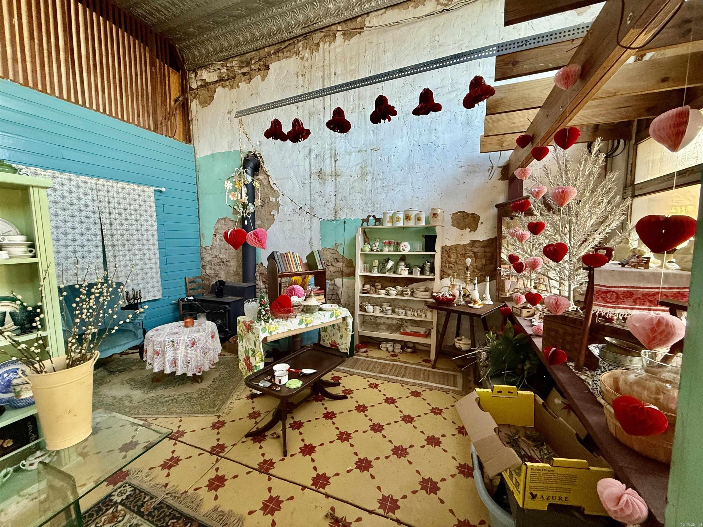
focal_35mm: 14
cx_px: 352
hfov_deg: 102.1
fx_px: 284
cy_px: 264
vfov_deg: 85.7
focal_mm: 2.22
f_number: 2.2
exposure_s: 1/70
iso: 320
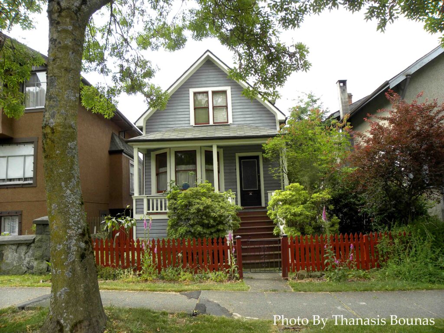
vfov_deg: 53.1
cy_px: 166
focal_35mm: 26
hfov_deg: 67.3
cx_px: 222
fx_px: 333
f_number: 3.5
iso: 64
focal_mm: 4.6
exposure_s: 1/110
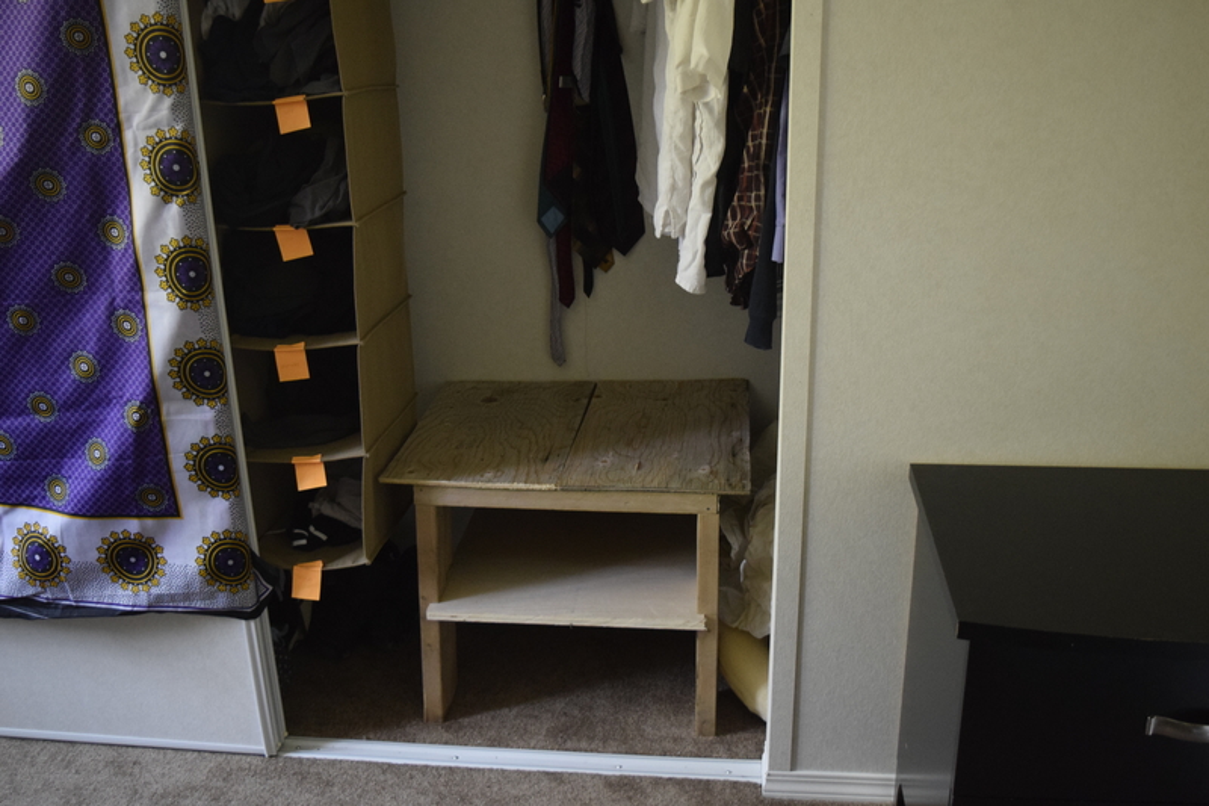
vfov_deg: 36.9
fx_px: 1209
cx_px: 604
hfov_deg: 53.1
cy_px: 403
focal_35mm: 36
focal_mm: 24
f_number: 4
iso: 2500
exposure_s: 1/60
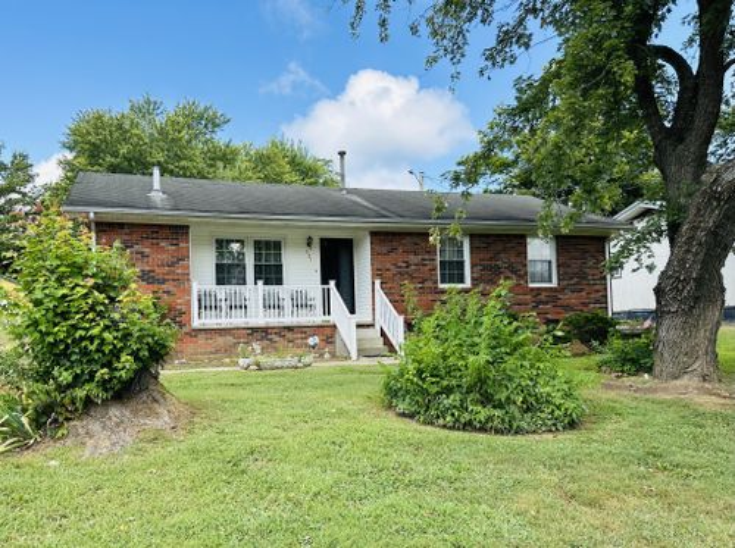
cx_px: 368
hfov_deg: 71.7
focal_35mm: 24
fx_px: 509
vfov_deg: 56.7
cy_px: 274
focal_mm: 6.86
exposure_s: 1/1587
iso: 80
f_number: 1.78
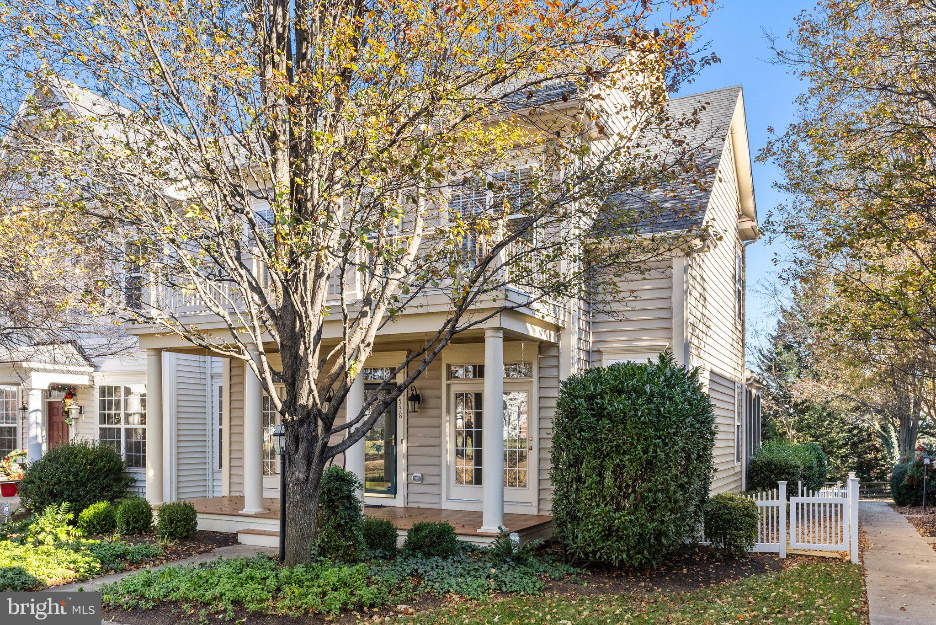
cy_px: 312
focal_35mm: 27
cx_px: 468
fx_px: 702
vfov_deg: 48.0
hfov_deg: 67.4
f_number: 8
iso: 640
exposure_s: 1/250
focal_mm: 27
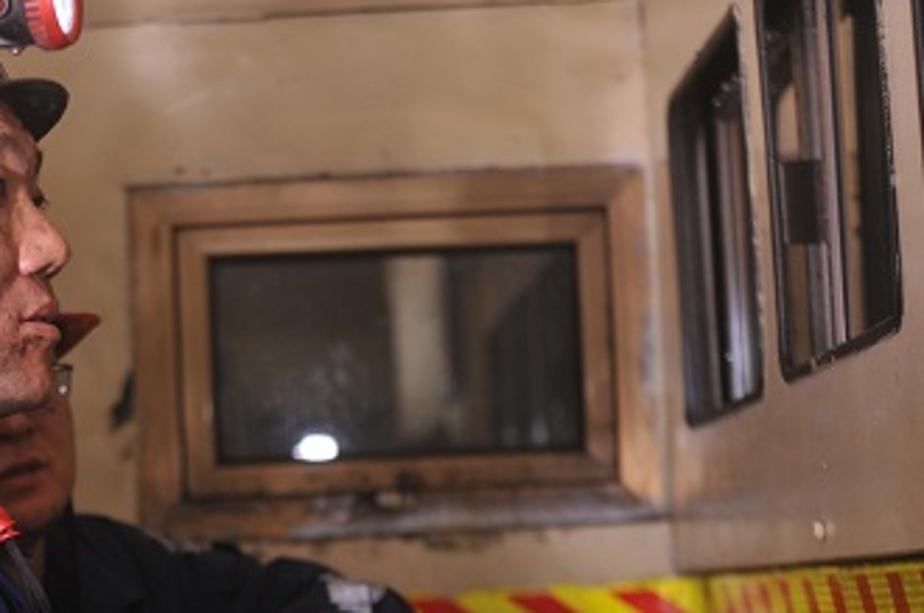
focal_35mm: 118
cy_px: 399
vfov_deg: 11.6
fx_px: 3024
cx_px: 157
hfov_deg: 17.2
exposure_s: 1/250
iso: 640
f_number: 4
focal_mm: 70
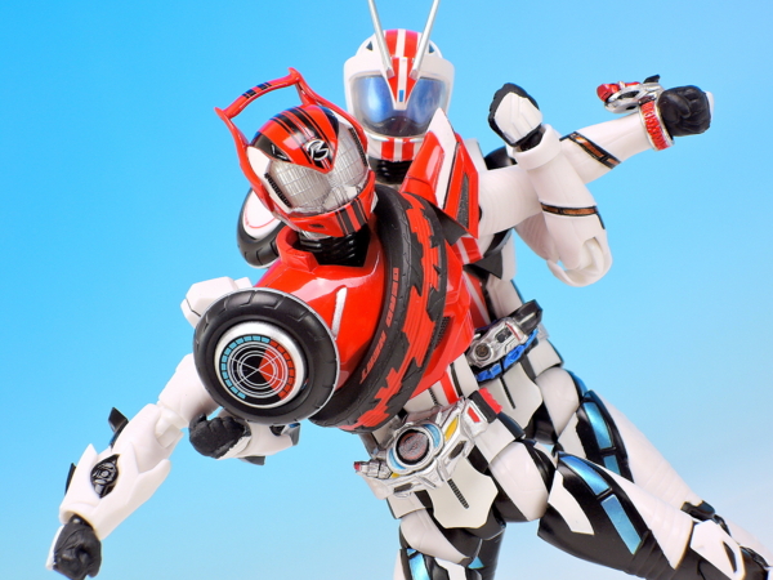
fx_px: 2345
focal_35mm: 105
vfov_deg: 14.1
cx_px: 386
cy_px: 290
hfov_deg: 18.7
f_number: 5.8
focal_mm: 22.4
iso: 80
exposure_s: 1/2.5
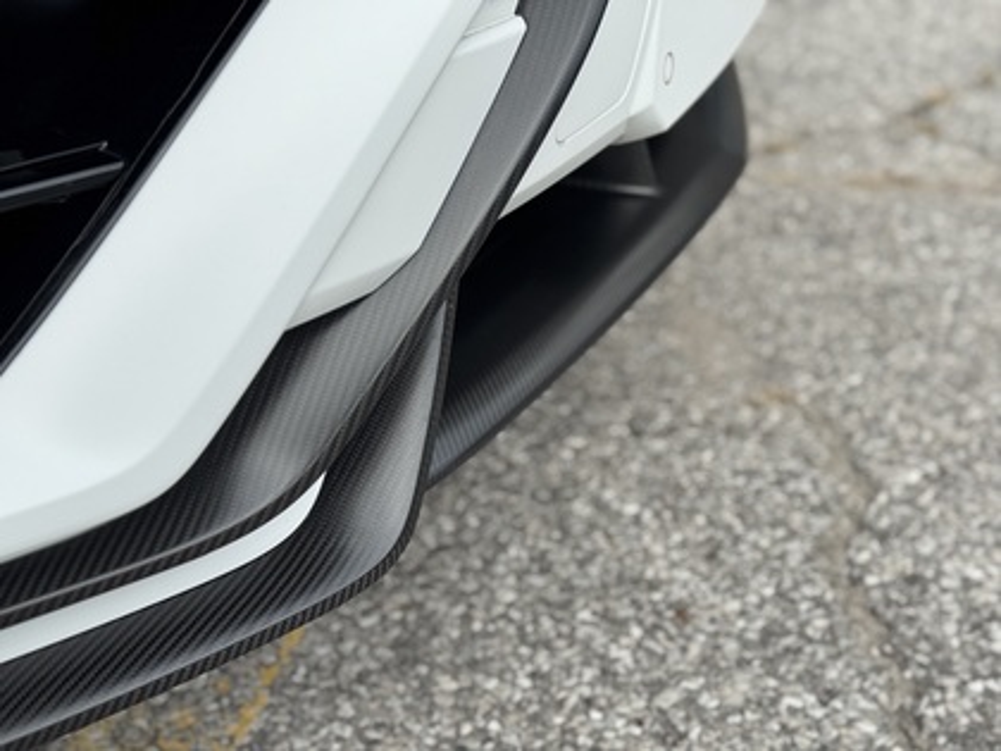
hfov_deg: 39.7
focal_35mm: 48
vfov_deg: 30.3
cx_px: 500
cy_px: 376
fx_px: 1388
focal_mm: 6.76
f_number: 1.78
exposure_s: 1/1770
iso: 64
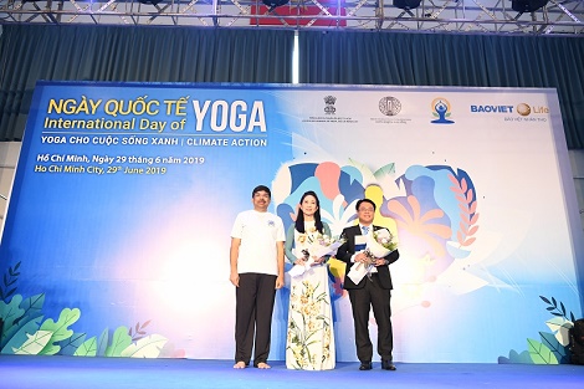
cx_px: 292
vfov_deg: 44.9
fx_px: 470
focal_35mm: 29
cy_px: 194
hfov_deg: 63.7
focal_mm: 29
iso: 4000
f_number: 4
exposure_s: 1/400
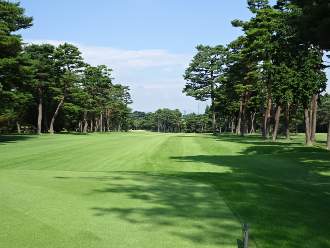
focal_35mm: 41
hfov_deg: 45.8
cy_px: 124
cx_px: 165
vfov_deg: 35.1
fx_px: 391
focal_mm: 7.05
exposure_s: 1/400
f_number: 4
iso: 80
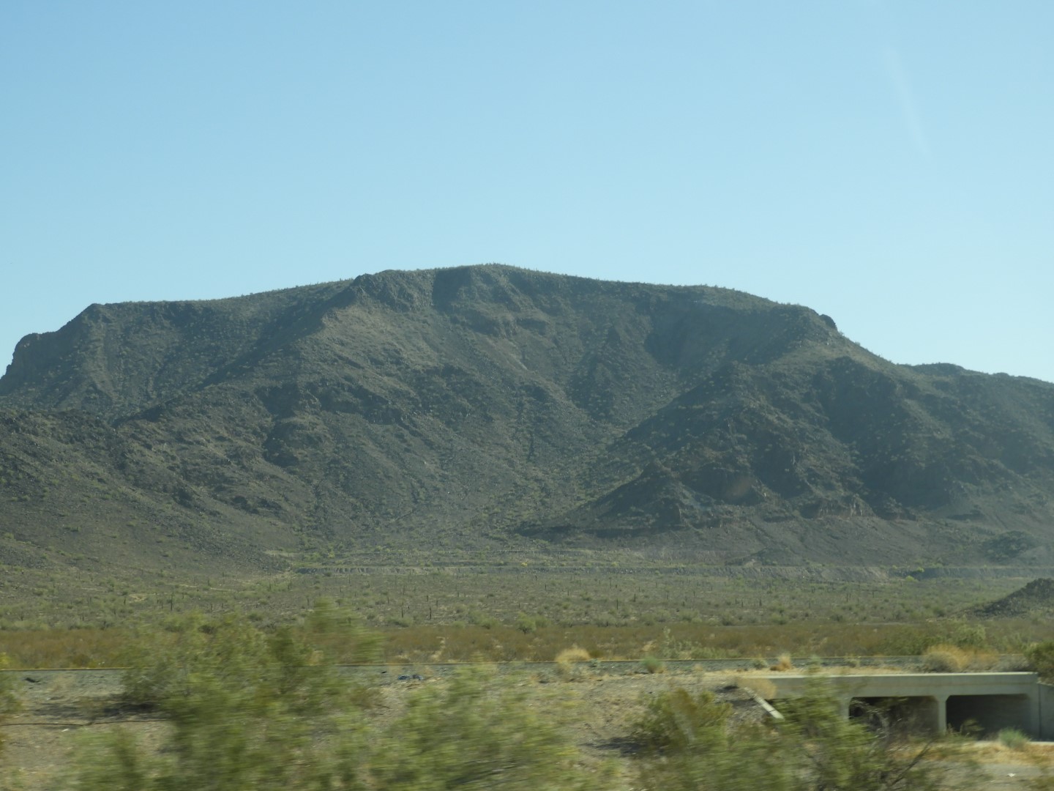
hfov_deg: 24.4
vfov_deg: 18.4
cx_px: 527
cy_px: 396
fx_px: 2436
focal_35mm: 80
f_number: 4.5
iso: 100
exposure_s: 1/500
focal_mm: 14.3
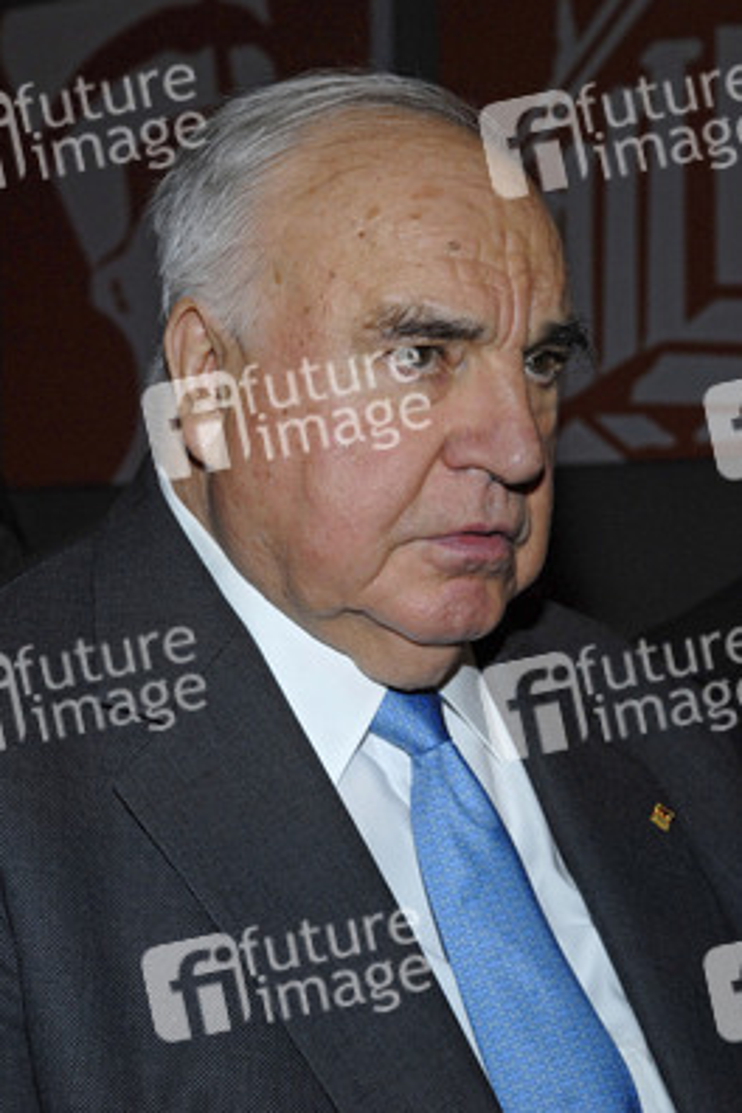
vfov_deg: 24.3
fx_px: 2582
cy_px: 554
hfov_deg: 16.4
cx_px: 371
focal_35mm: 84
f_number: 6.3
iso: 400
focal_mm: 55
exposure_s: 1/80
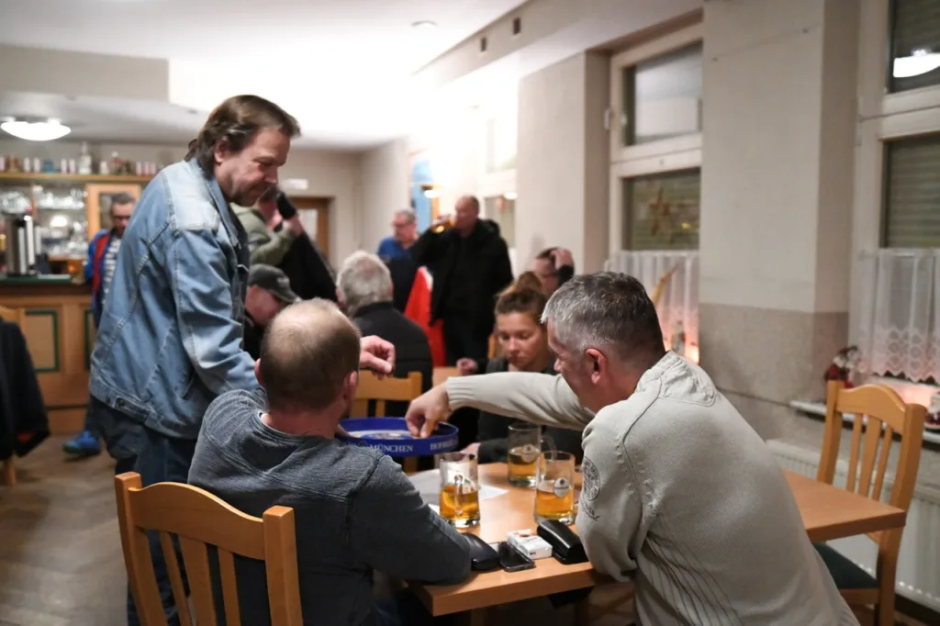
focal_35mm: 32
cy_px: 313
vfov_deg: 41.1
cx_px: 470
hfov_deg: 58.7
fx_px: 835
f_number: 2.8
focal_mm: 32
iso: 16000
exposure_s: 1/400
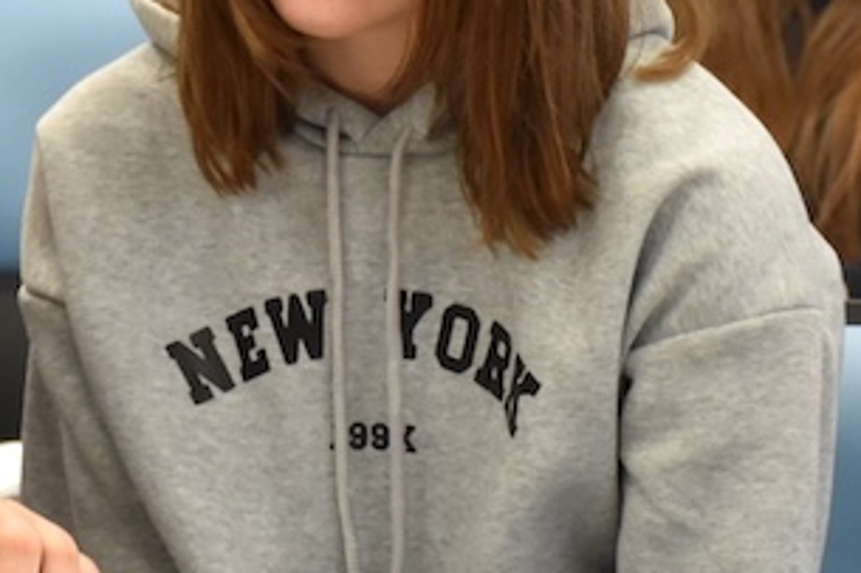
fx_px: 7816
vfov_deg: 4.2
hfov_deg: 6.3
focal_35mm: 327
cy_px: 89
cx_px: 356
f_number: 4.8
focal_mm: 52
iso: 800
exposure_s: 1/60
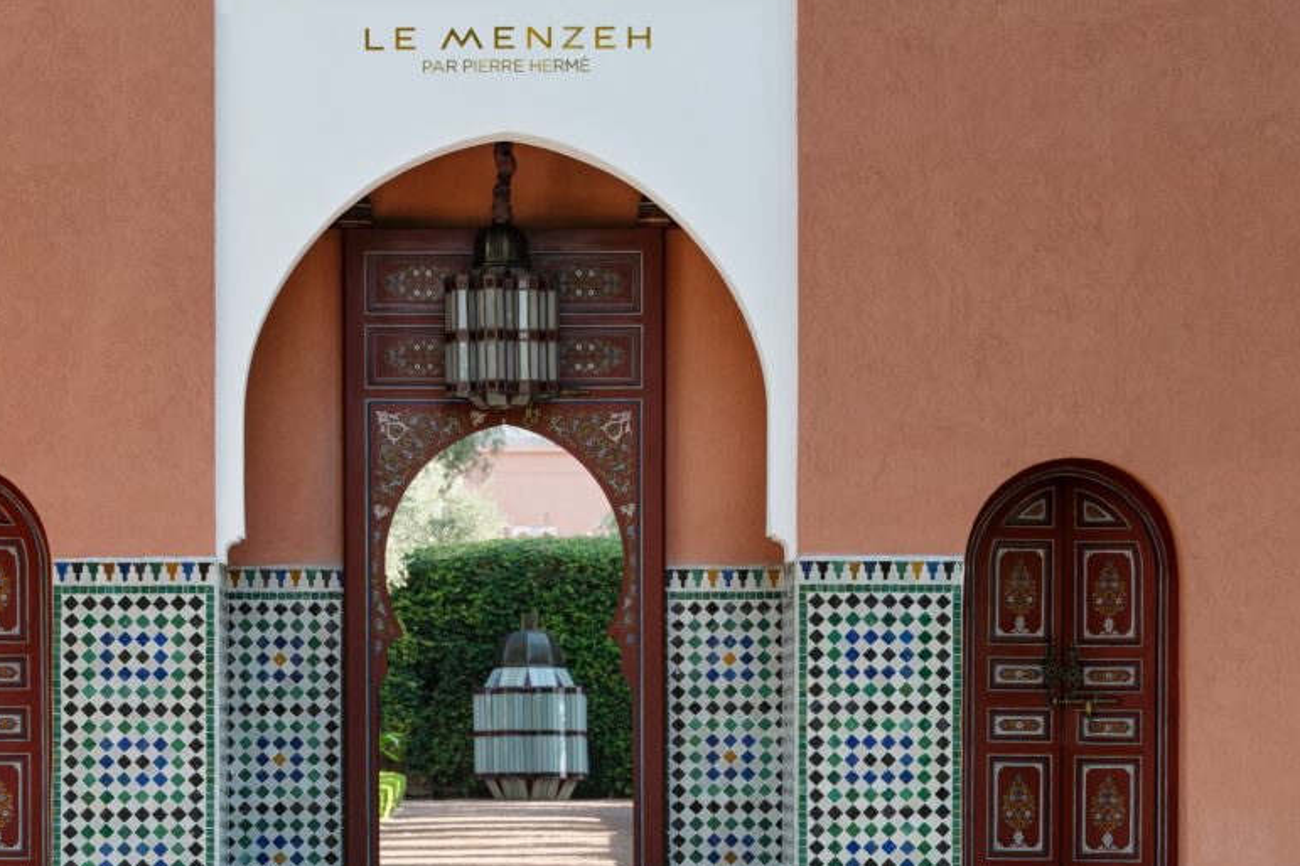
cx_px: 551
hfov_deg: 9.9
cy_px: 497
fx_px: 7474
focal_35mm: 207
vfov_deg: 6.6
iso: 64
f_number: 11
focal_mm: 155
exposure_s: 1/30
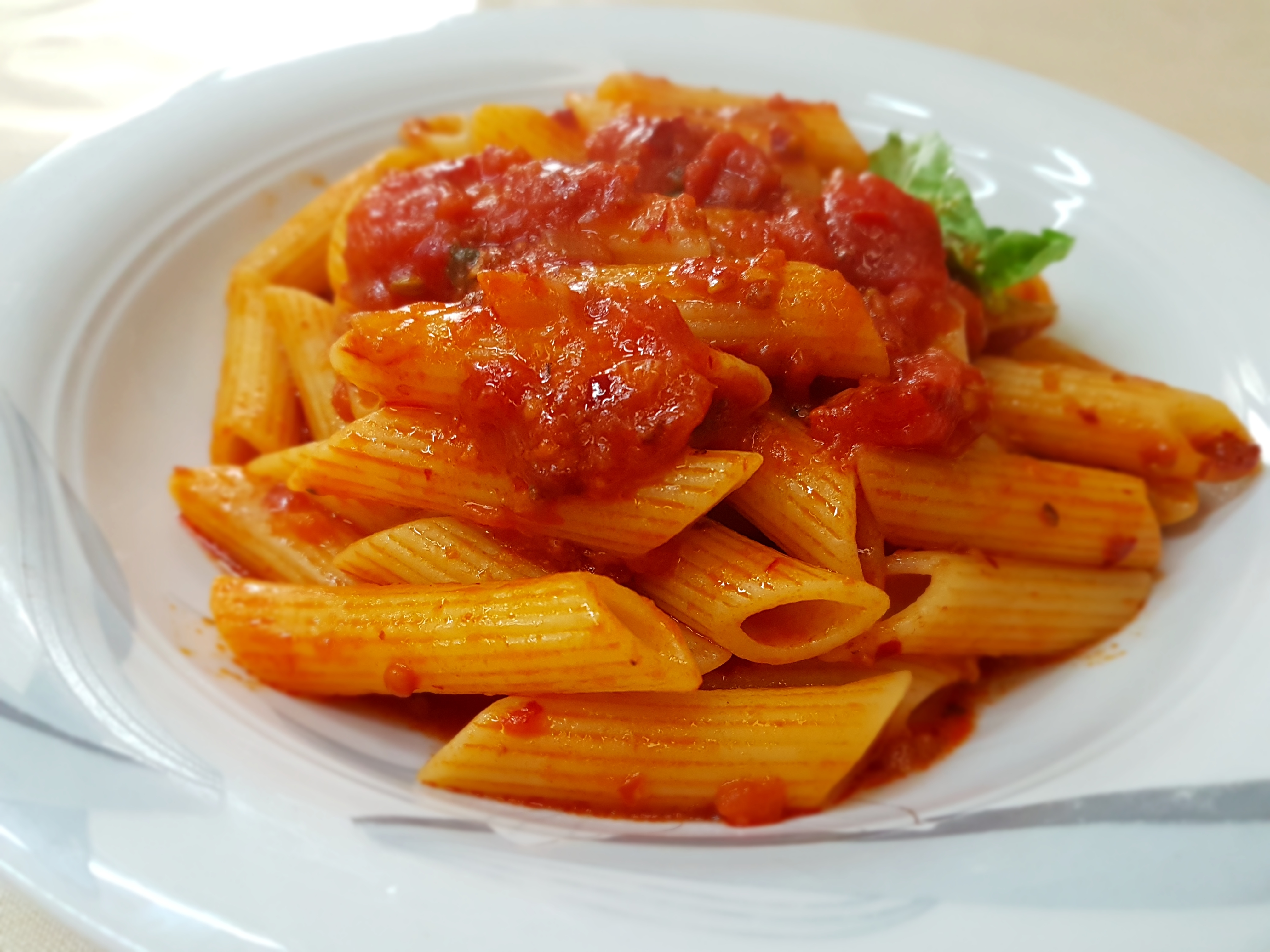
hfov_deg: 67.3
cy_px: 476
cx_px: 635
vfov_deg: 53.1
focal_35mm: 26
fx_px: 954
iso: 200
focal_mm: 4.2
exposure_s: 1/50
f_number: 1.7
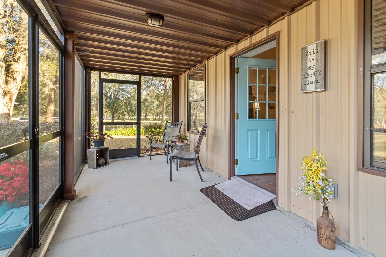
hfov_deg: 100.4
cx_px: 193
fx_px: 161
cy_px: 128
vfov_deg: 77.3
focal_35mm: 15
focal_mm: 10
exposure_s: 1/8
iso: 320
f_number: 9
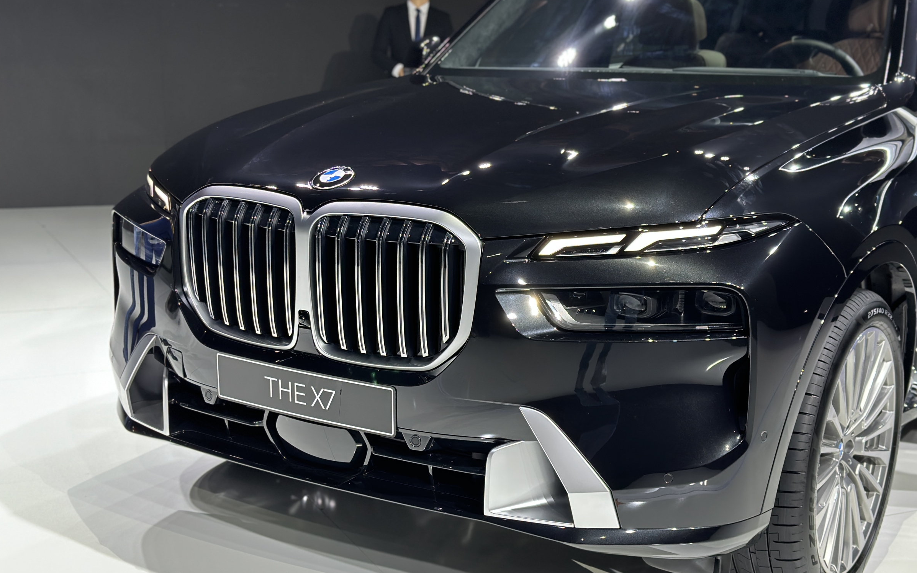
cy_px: 334
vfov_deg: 25.3
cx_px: 458
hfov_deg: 39.6
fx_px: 1274
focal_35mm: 51
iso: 64
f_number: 1.78
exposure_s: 1/100
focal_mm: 6.86
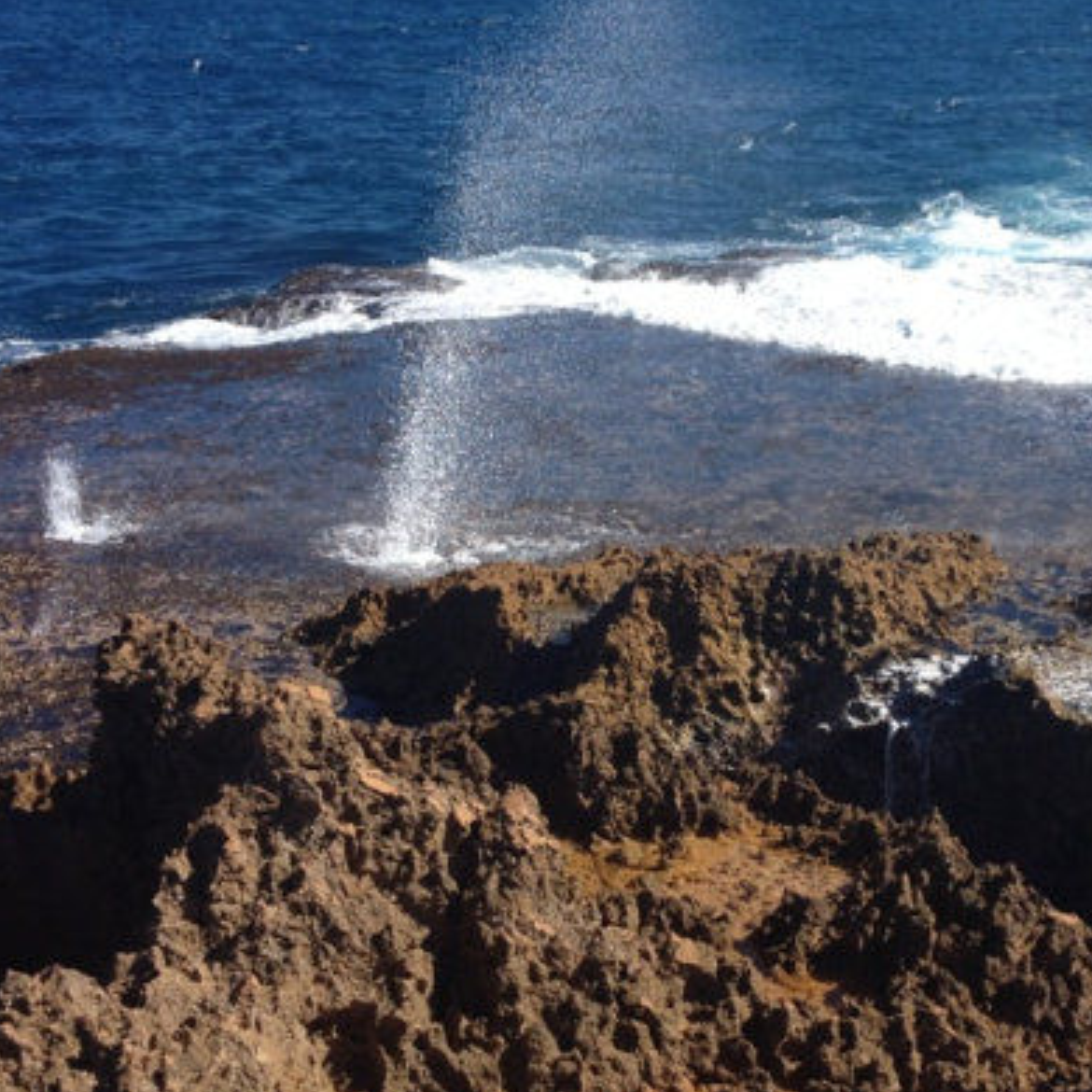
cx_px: 717
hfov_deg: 26.4
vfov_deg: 26.5
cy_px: 517
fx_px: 2320
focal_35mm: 65
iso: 50
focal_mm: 4.28
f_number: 2.4
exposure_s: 1/1453
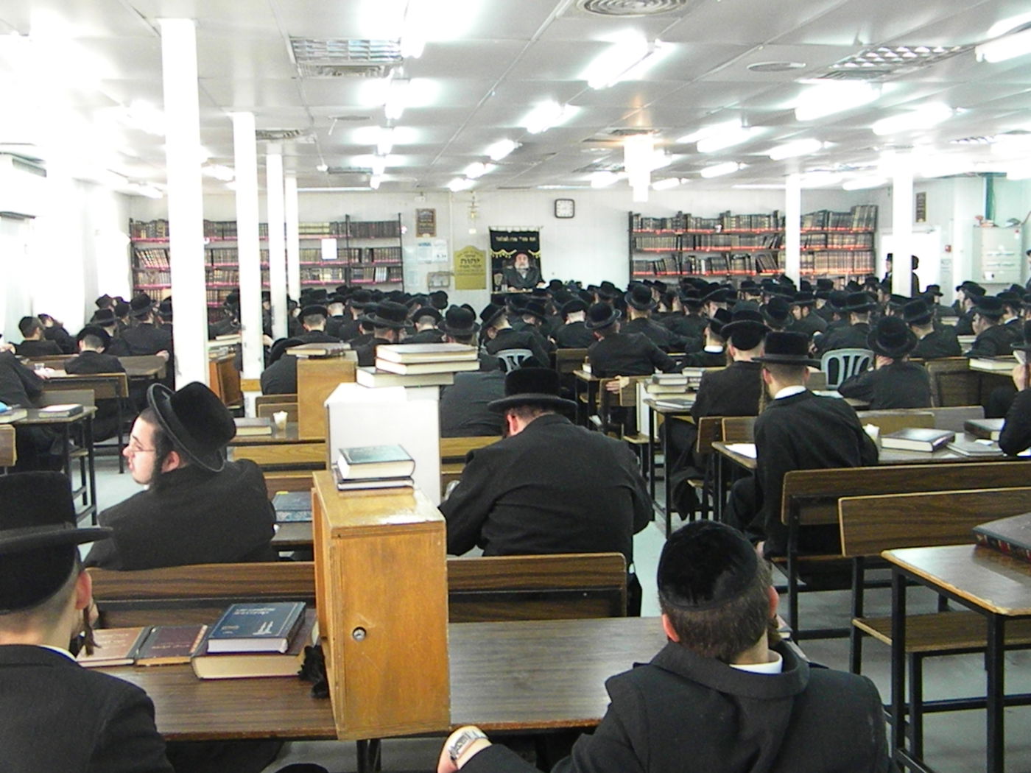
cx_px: 516
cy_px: 386
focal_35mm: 36
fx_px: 1072
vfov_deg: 39.7
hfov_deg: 51.4
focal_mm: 6.4
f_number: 3.7
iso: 1050
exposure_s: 1/63
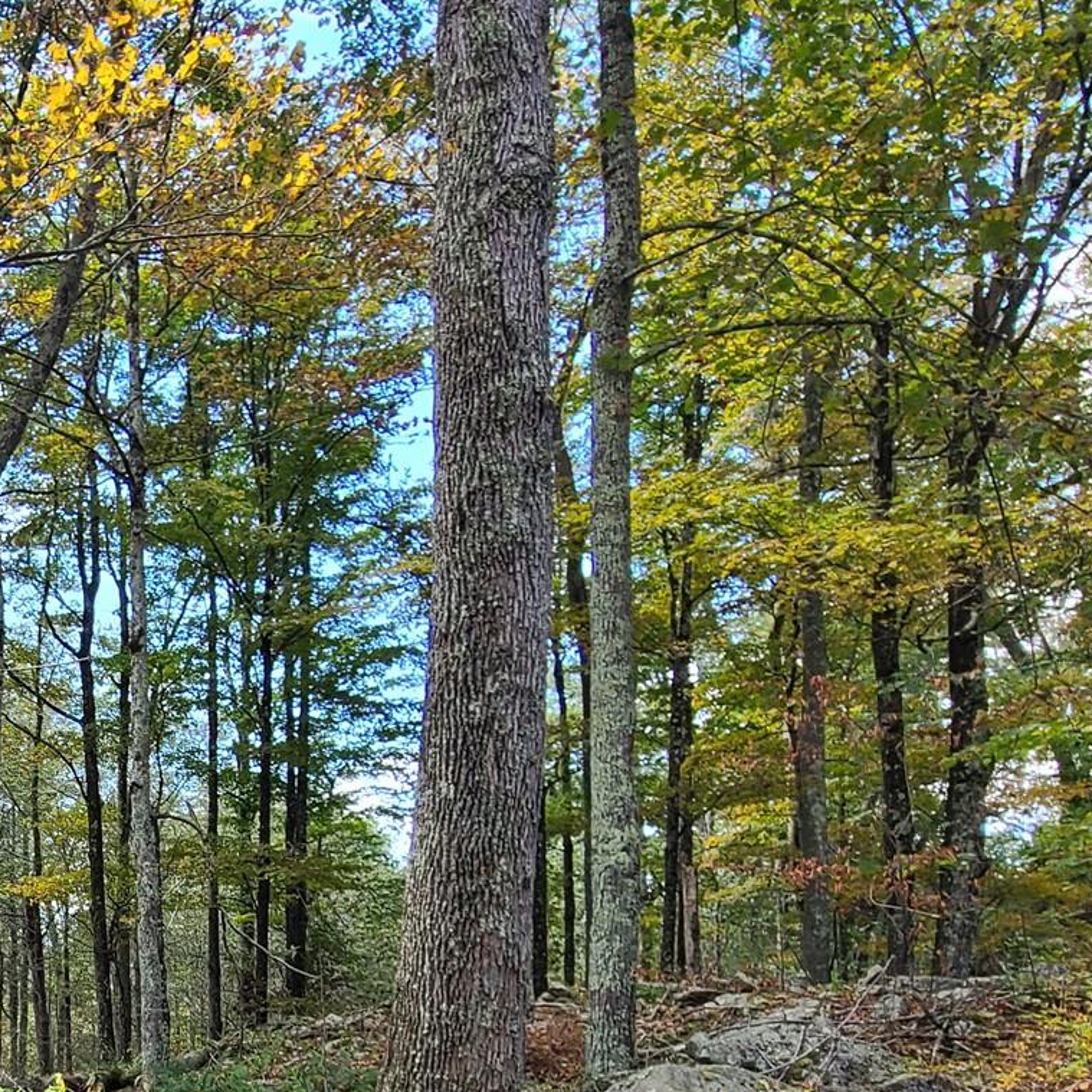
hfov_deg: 42.1
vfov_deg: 47.6
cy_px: 968
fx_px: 1106
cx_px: -95
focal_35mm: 31
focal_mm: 2.2
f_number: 2.2
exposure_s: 1/184
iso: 50
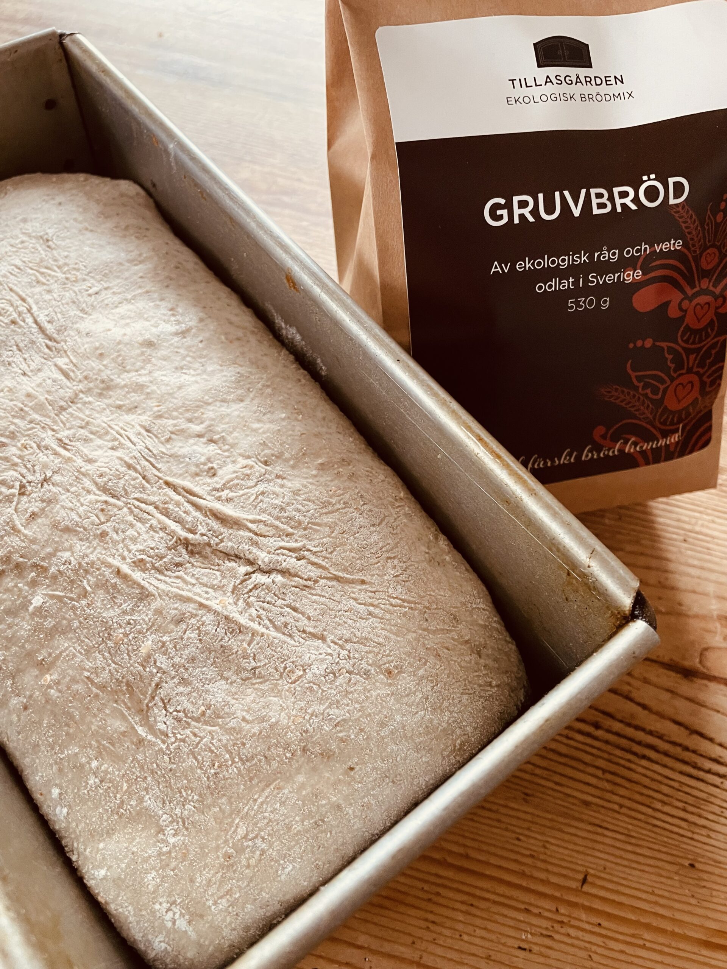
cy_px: 484
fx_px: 728
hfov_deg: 53.1
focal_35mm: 26
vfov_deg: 67.3
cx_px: 364
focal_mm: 4.2
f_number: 1.6
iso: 250
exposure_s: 1/60
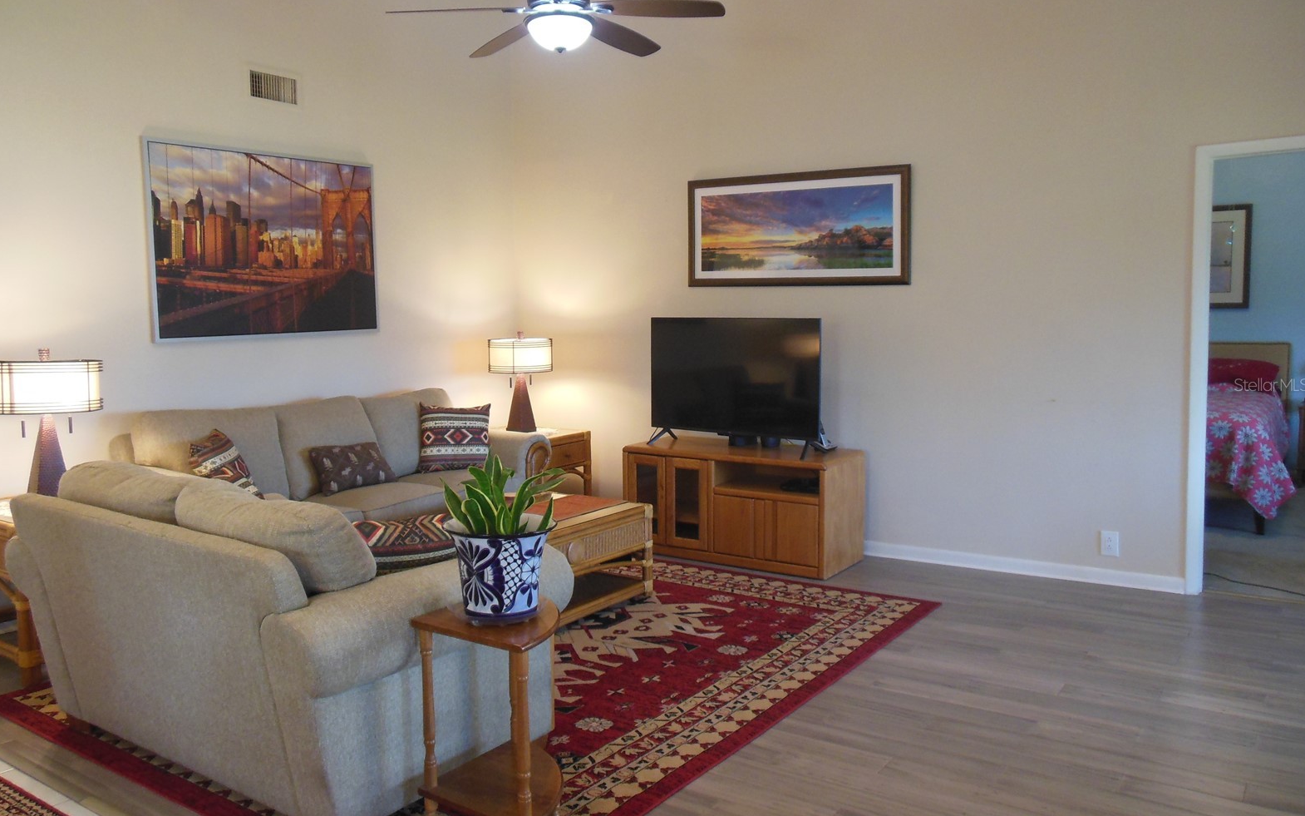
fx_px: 960
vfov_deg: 46.0
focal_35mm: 27
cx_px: 648
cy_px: 384
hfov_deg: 68.4
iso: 320
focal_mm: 4.5
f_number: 3.2
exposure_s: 1/30
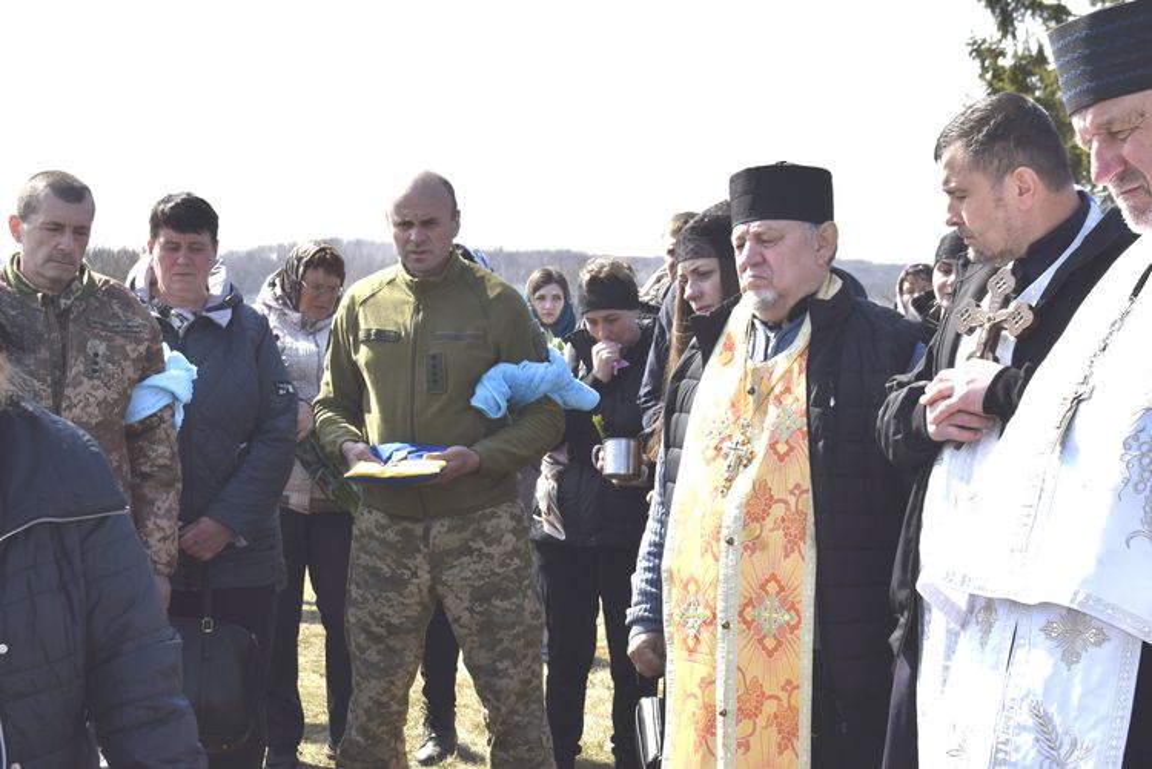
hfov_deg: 24.6
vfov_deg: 16.6
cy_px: 384
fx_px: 2641
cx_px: 576
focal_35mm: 82
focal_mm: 55
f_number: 10
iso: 100
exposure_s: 1/200
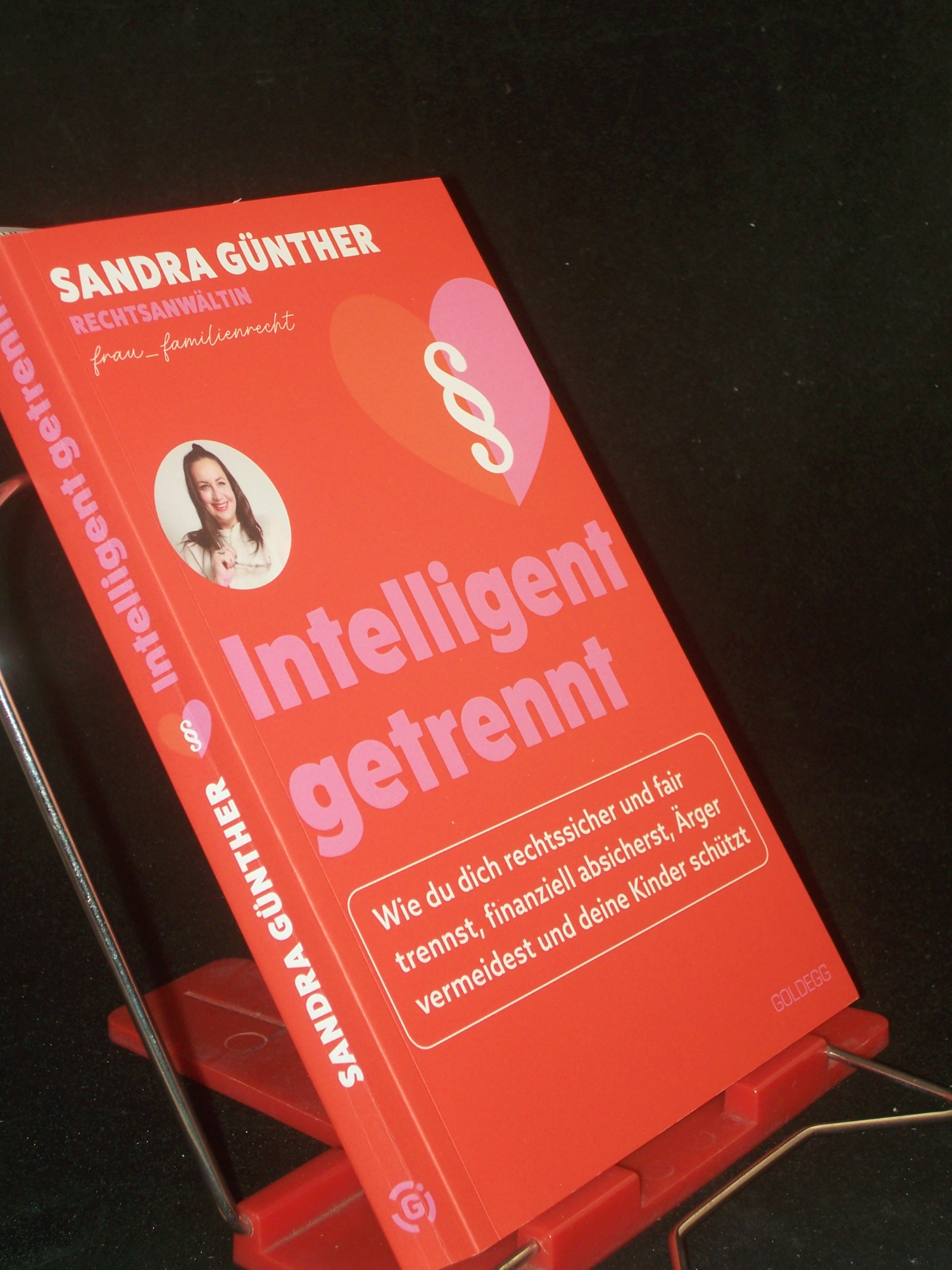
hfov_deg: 22.3
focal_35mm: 66
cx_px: 476
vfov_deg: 29.4
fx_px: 2420
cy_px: 635
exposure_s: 1/80
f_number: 3.6
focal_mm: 11
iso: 80
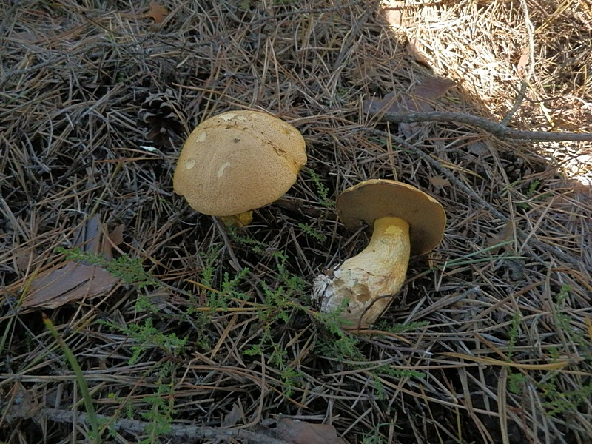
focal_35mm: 24
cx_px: 296
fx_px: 410
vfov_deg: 56.8
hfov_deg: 71.6
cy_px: 222
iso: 640
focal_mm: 4.2
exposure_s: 1/320
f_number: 3
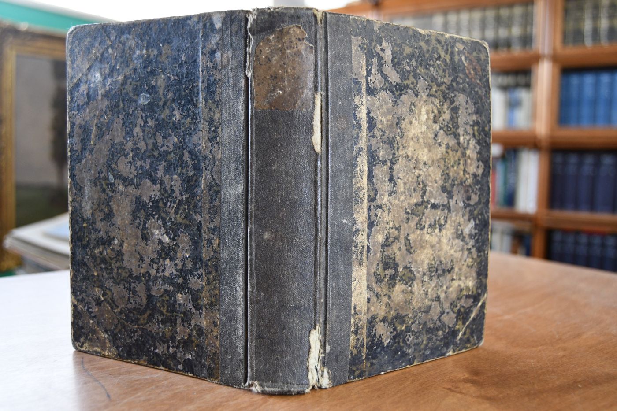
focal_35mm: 33
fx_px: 565
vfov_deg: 40.0
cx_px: 308
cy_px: 206
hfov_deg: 57.2
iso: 1100
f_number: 3.5
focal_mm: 22
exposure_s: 1/125
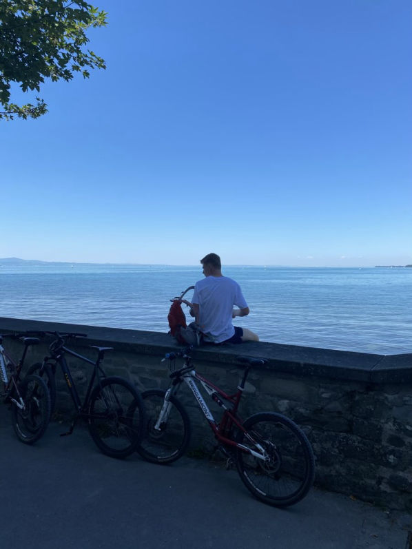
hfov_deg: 53.1
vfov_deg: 67.3
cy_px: 274
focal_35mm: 26
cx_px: 206
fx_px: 412
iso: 32
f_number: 1.8
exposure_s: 1/2410
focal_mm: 4.25
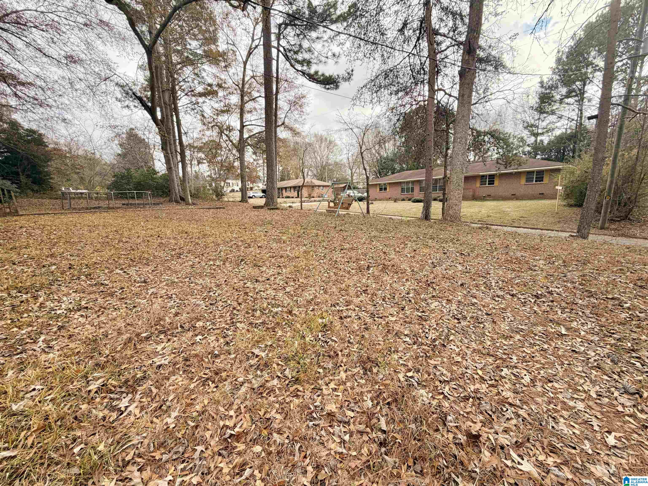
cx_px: 324
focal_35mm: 14
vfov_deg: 85.7
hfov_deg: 102.1
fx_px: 262
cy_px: 243
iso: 64
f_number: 2.2
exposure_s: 1/458
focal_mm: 2.22
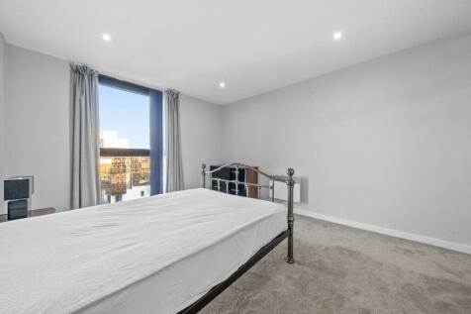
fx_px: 170
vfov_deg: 85.4
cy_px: 157
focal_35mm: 13
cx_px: 236
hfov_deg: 108.3
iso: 800
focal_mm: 13
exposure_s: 1/10
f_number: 9
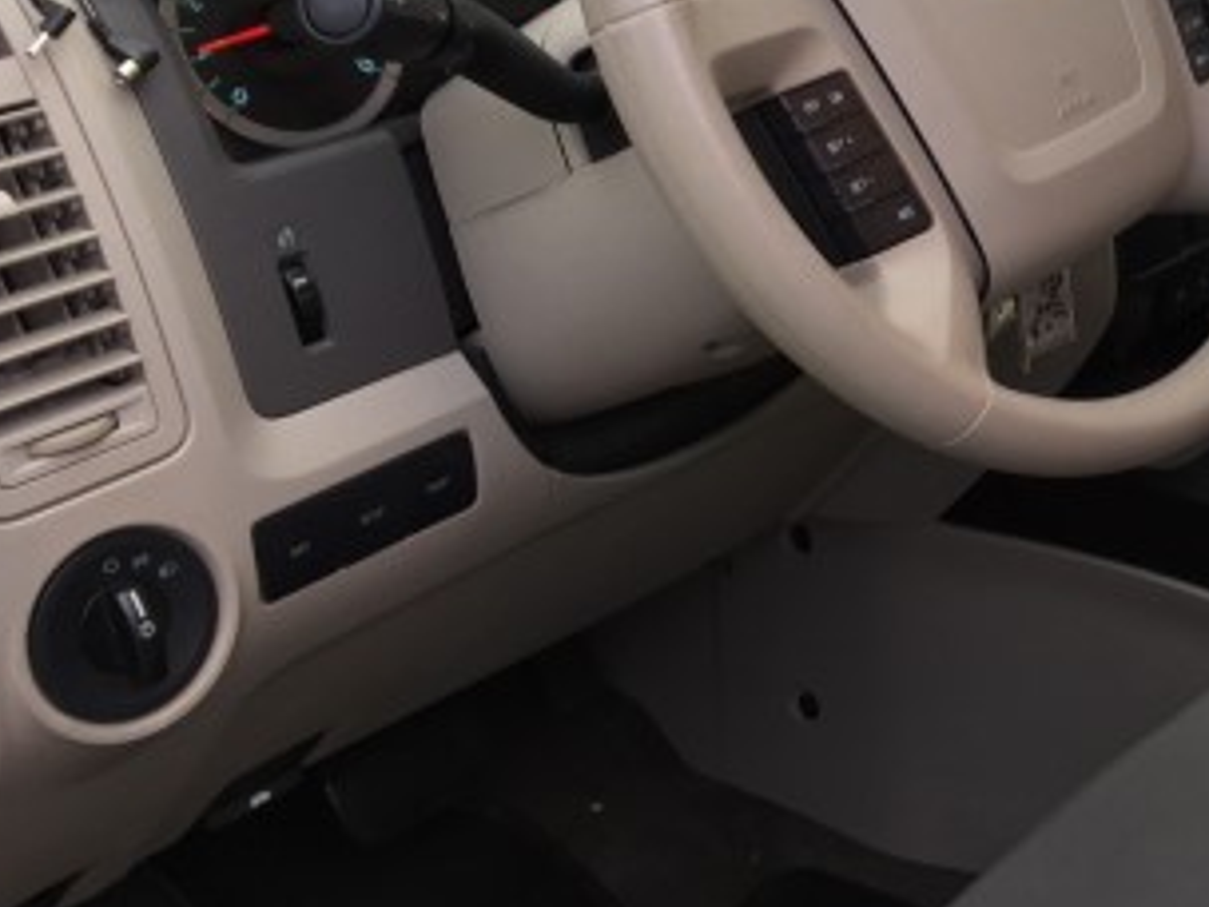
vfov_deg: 23.6
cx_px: 1209
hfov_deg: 29.6
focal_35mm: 61
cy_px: 155
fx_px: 2130
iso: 32
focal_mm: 4.15
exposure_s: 1/40
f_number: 2.2
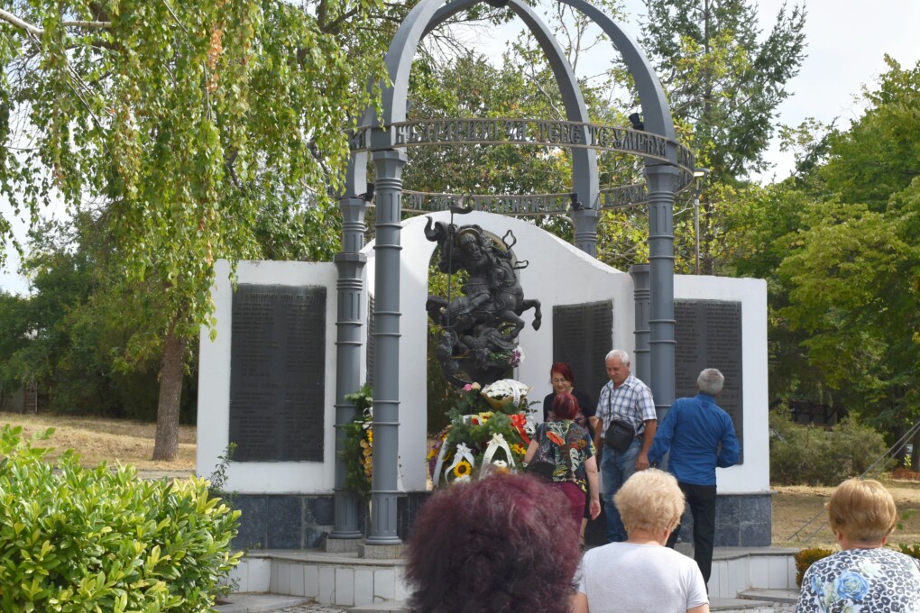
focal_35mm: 60
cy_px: 317
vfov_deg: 22.6
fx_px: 1533
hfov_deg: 33.4
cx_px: 513
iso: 100
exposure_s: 1/250
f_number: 8
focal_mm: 34
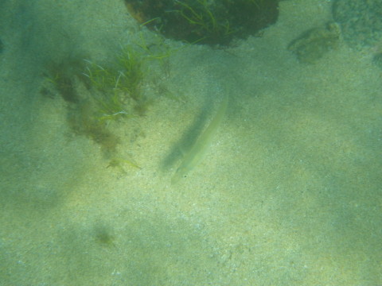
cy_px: 143
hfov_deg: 25.3
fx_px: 850
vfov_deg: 19.1
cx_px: 191
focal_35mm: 77
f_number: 4.8
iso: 80
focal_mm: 13.7
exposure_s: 1/125
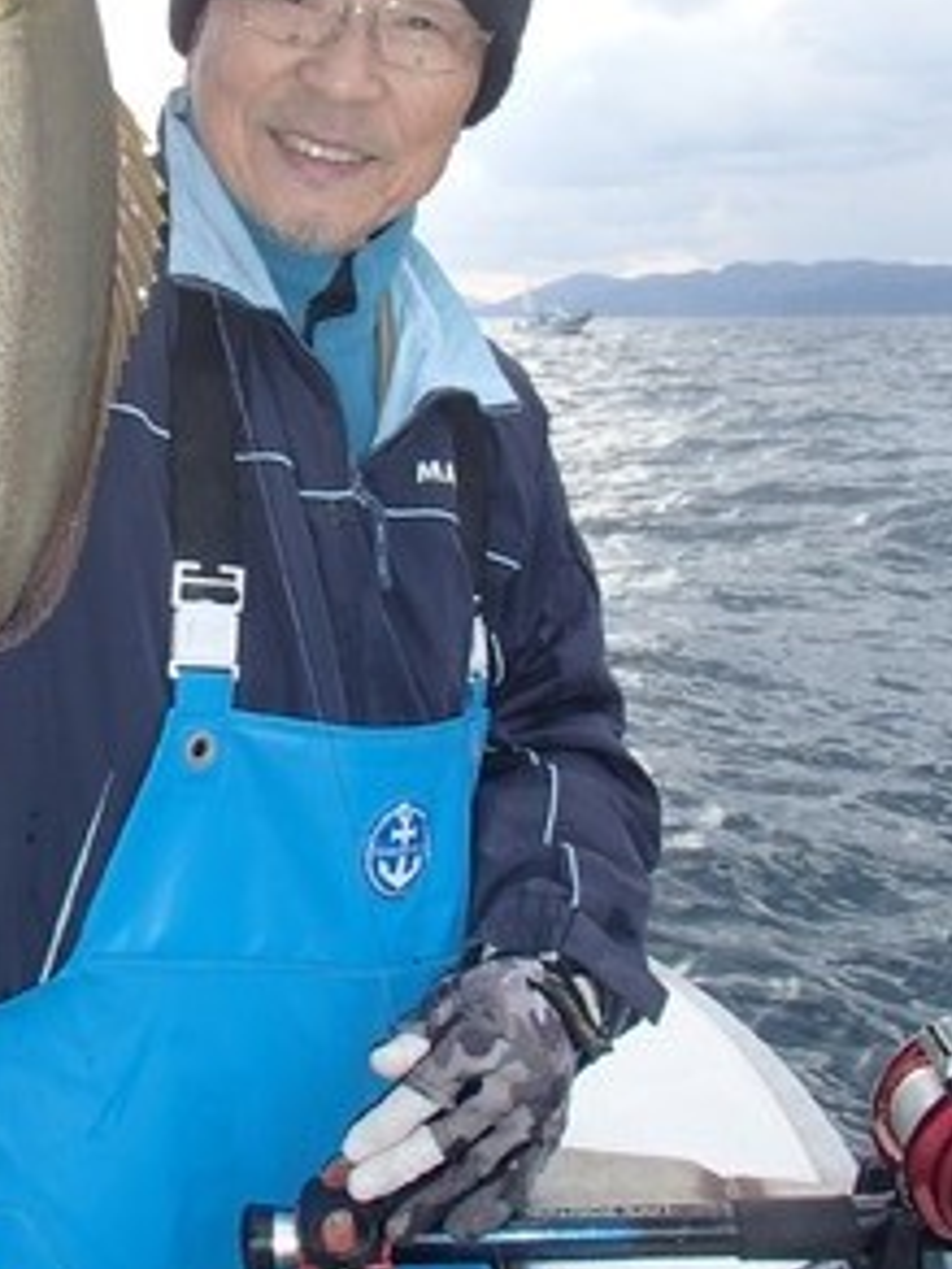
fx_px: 1687
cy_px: 430
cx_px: 178
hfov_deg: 30.7
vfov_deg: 40.8
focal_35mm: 46
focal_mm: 5
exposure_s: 1/400
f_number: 3.9
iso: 100
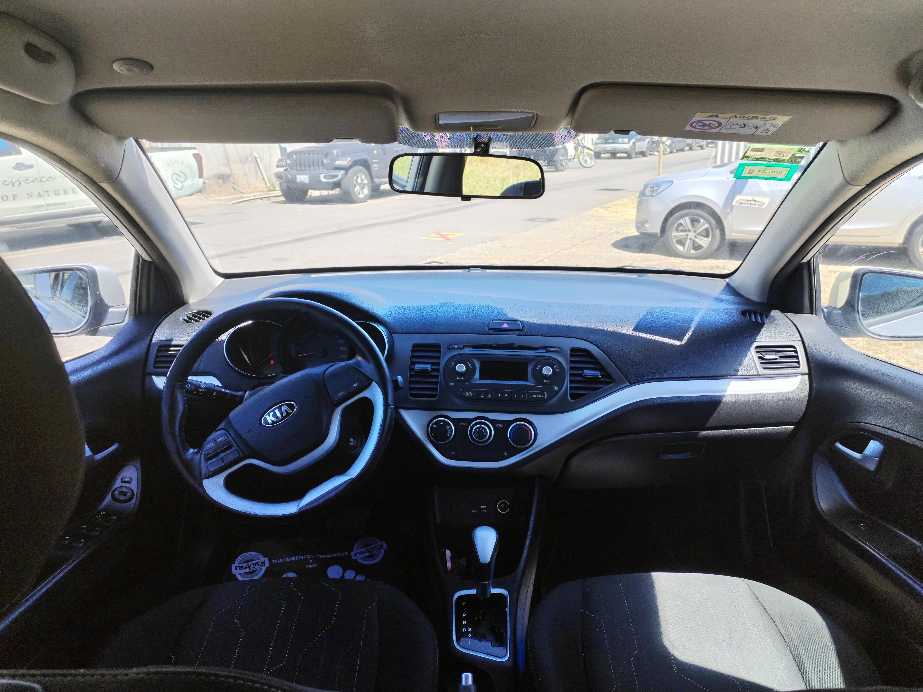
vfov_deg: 48.2
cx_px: 462
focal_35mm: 29
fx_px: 773
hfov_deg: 61.7
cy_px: 346
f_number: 1.8
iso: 100
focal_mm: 4.75
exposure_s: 1/234
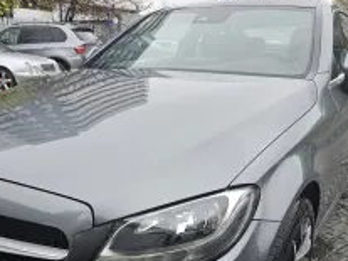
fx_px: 402
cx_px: 151
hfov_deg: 46.7
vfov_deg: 34.9
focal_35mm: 40
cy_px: 204
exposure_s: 1/190
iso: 100
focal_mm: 6.3
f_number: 1.7
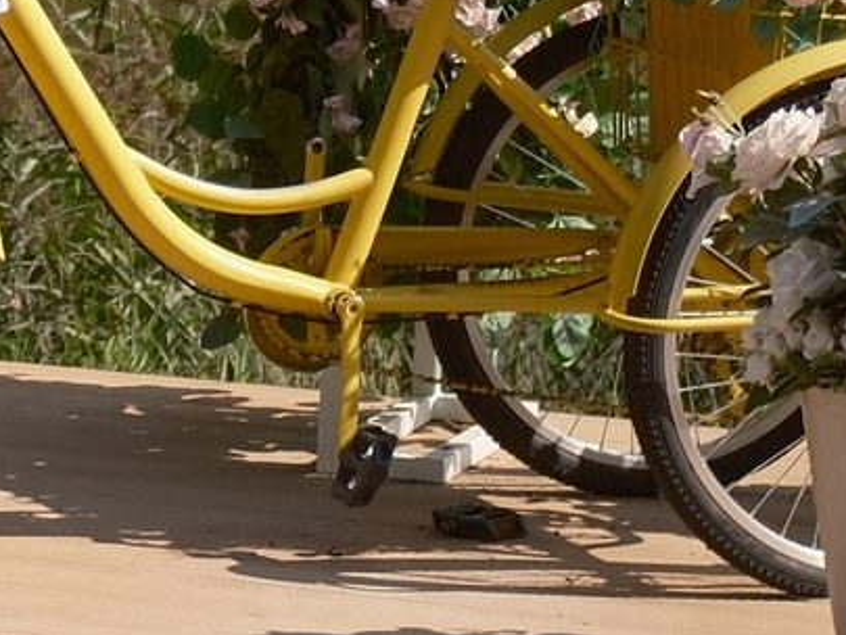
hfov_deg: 7.7
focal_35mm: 249
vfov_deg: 5.9
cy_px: -185
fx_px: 6087
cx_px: -570
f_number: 2.8
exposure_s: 1/3800
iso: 320
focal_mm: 27
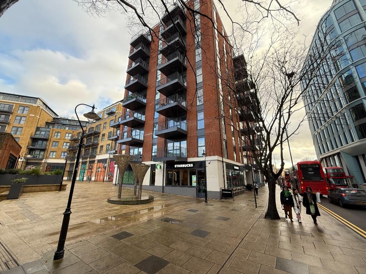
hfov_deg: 102.1
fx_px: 148
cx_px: 183
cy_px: 137
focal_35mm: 14
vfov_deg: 85.7
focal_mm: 2.22
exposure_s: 1/152
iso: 64
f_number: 2.2
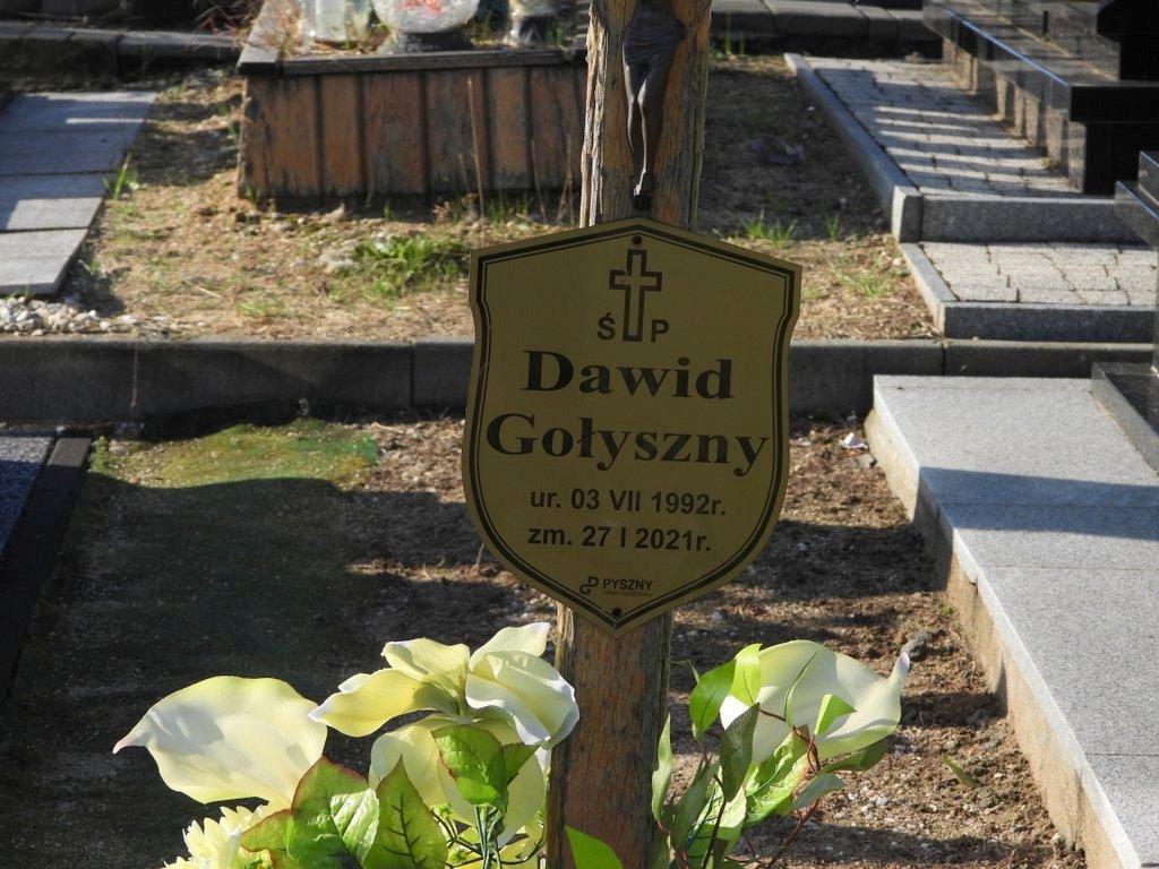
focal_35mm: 105
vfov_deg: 14.1
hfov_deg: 18.7
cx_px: 580
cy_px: 434
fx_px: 3516
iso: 100
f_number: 4
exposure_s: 1/800
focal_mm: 18.9
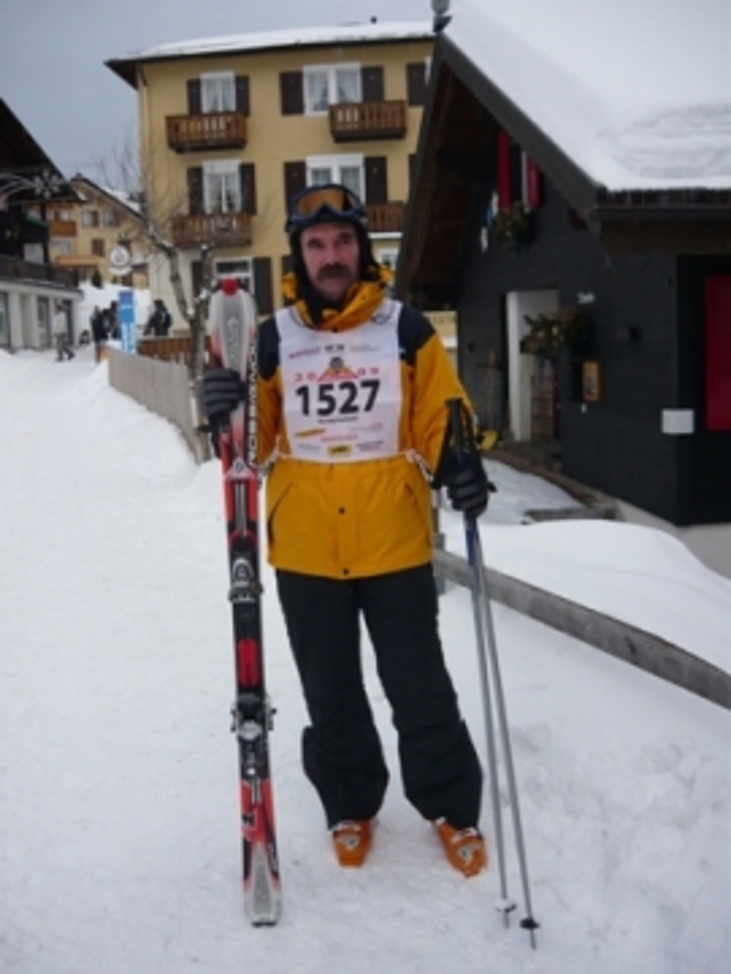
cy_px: 487
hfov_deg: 42.9
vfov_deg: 55.4
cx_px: 366
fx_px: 929
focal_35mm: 33
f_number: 8
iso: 100
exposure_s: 1/160
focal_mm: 5.5
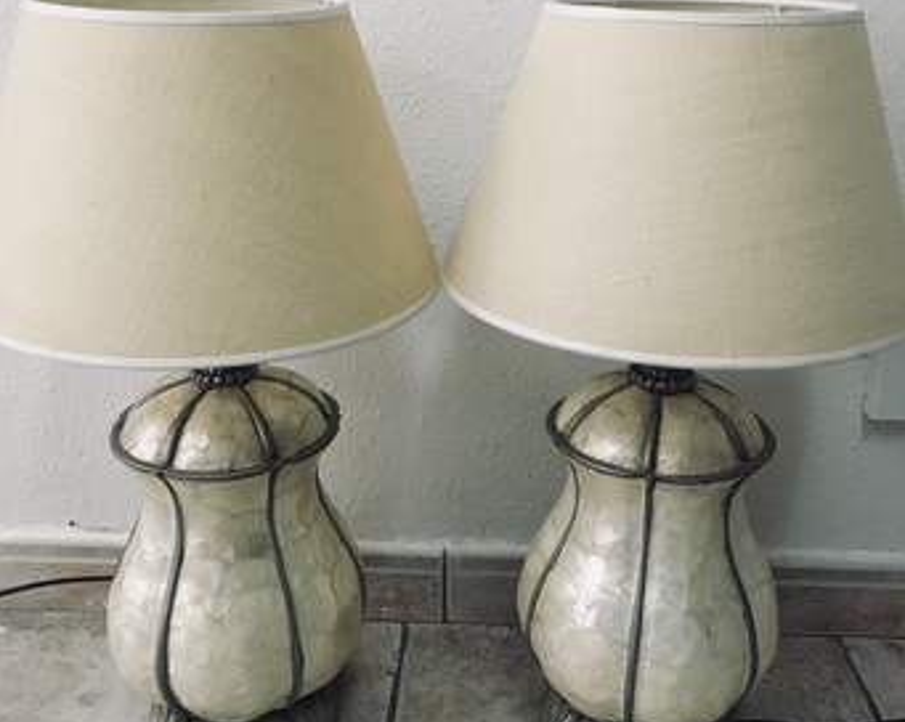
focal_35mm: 38
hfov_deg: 48.0
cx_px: 452
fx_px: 1017
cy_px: 320
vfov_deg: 39.0
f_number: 2.2
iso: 400
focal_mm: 4.15
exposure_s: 1/15
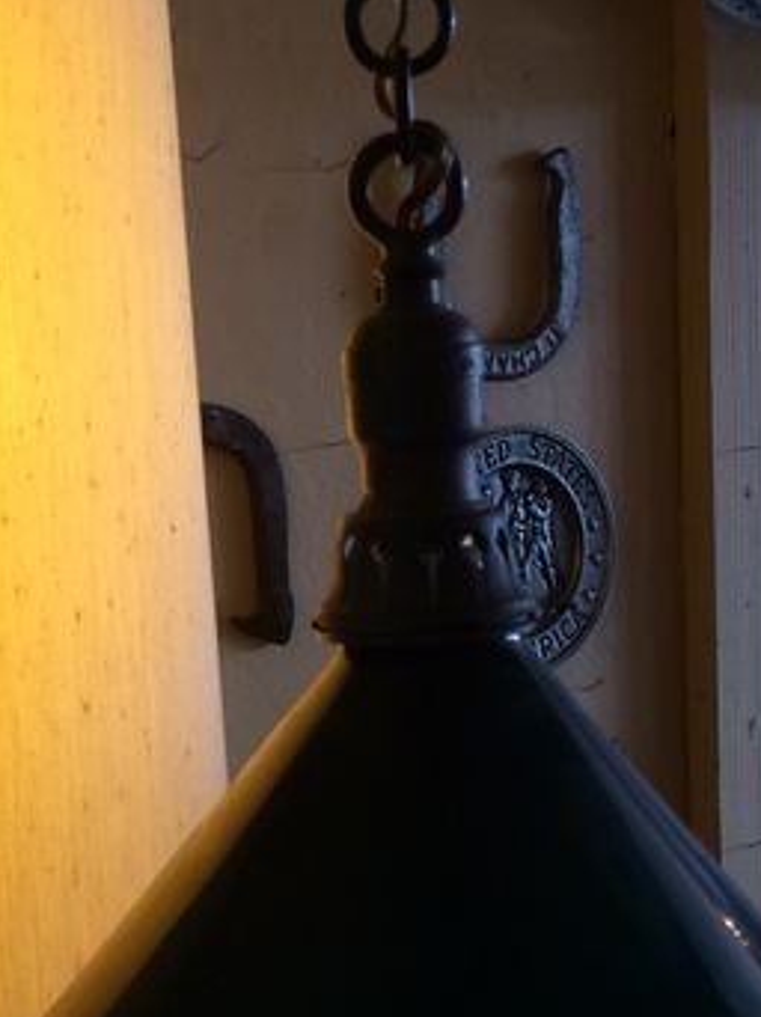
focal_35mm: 79
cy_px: 712
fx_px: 2319
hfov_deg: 18.6
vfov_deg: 24.6
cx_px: 470
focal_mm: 4.12
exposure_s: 1/40
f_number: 2.2
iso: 40
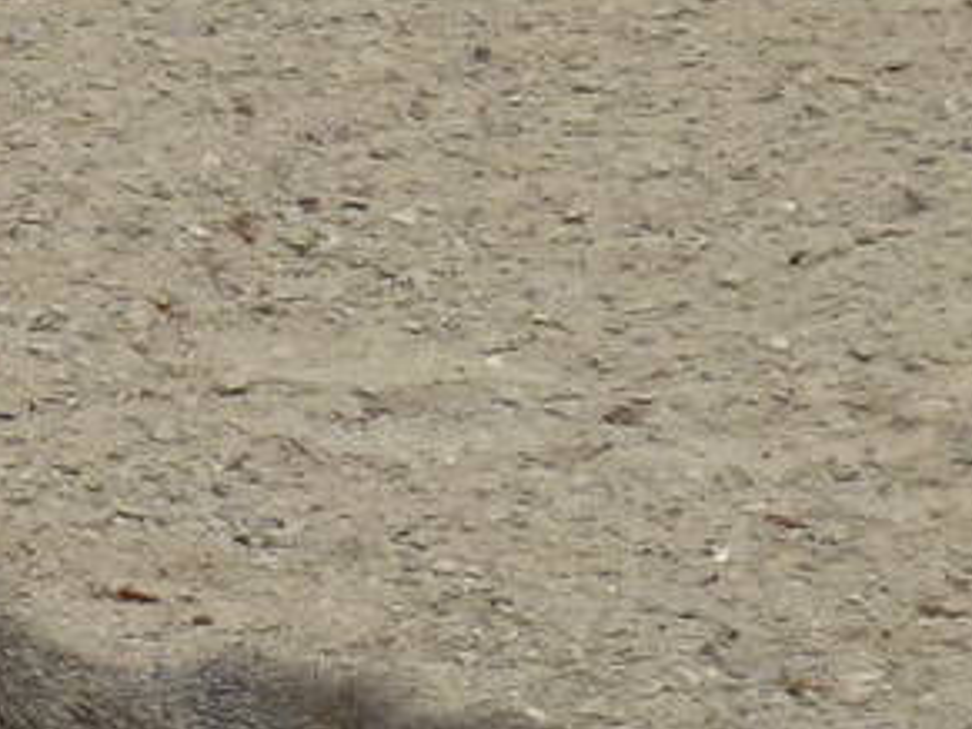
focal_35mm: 1156
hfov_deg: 1.7
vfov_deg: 1.3
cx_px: -311
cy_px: 946
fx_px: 32447
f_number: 4.6
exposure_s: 1/320
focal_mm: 34.4
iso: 160
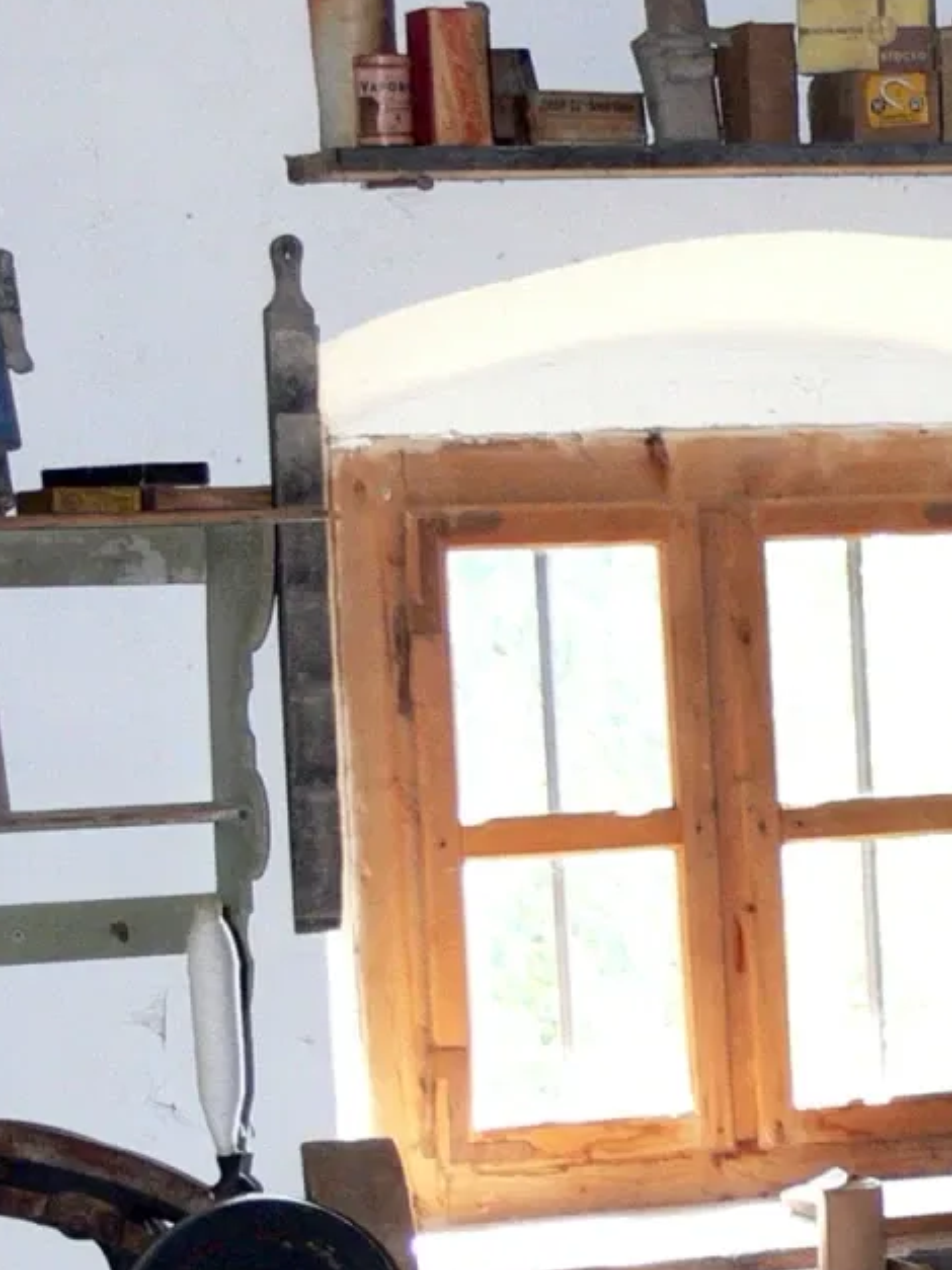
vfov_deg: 14.5
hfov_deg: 10.6
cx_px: 1454
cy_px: 1304
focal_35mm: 134
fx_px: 4915
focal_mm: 8.6
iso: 160
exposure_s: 1/30
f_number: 2.8
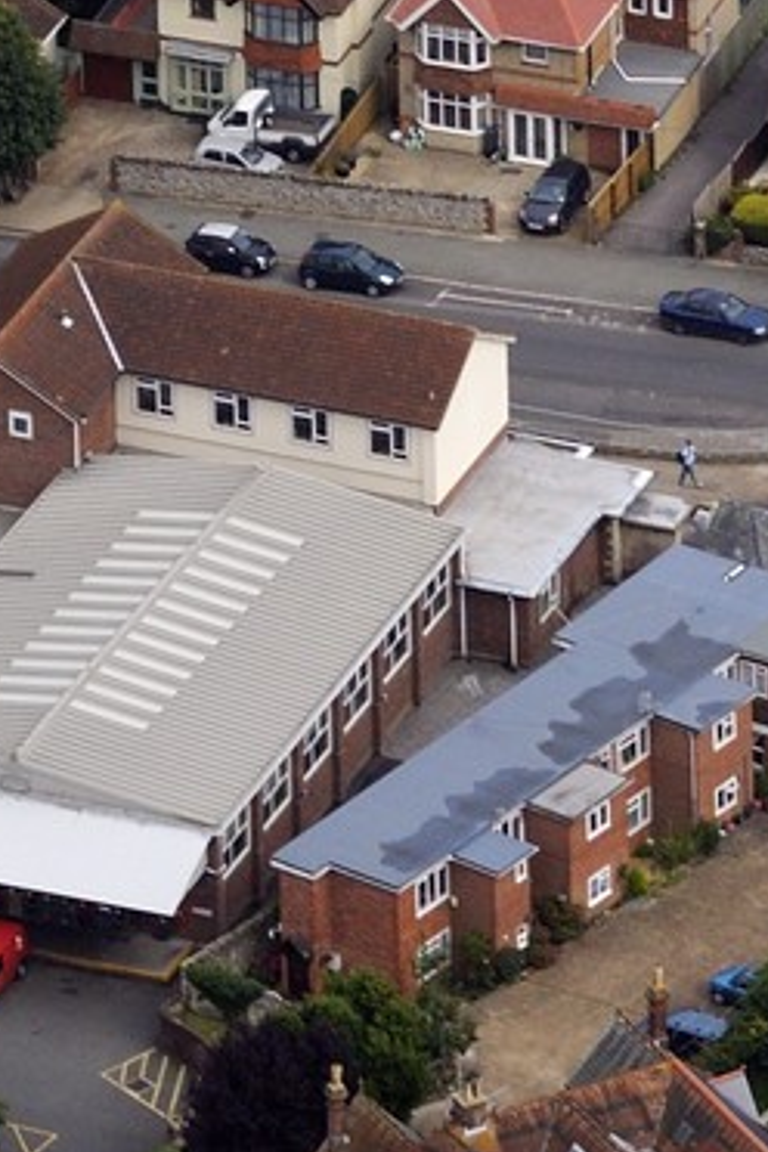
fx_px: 24766
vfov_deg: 2.7
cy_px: -1149
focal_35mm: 774
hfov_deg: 1.8
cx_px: 1158
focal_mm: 180
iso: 400
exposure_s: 1/800
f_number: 9
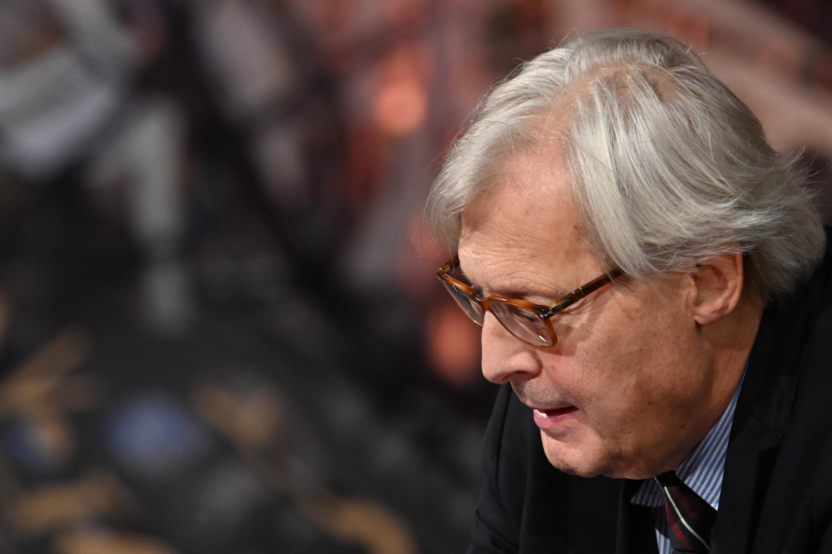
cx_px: 416
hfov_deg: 3.4
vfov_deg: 2.3
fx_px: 13861
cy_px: 277
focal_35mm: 600
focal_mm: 400
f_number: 6.3
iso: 4000
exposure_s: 1/160
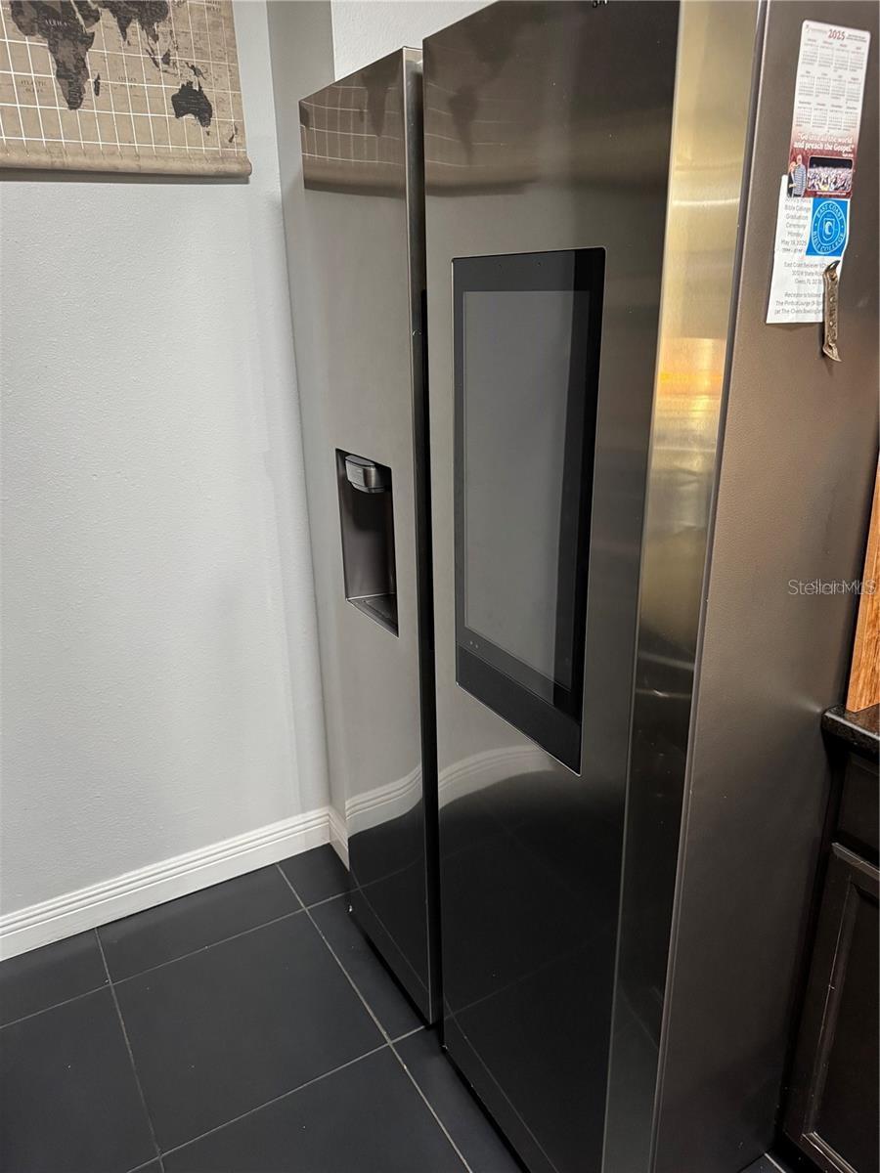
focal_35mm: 24
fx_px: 813
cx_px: 440
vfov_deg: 71.6
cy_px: 586
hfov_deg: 56.8
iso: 800
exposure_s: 1/60
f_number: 1.78
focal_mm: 6.76
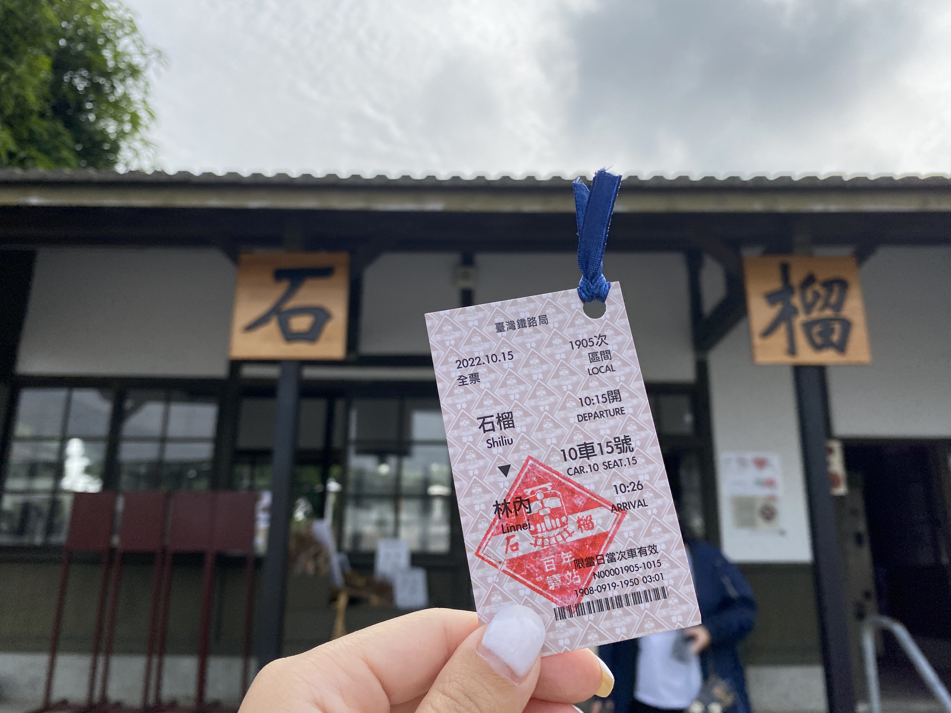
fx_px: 714
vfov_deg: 53.1
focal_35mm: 26
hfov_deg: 67.3
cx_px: 476
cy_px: 356
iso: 32
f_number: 1.8
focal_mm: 4.25
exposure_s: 1/3731
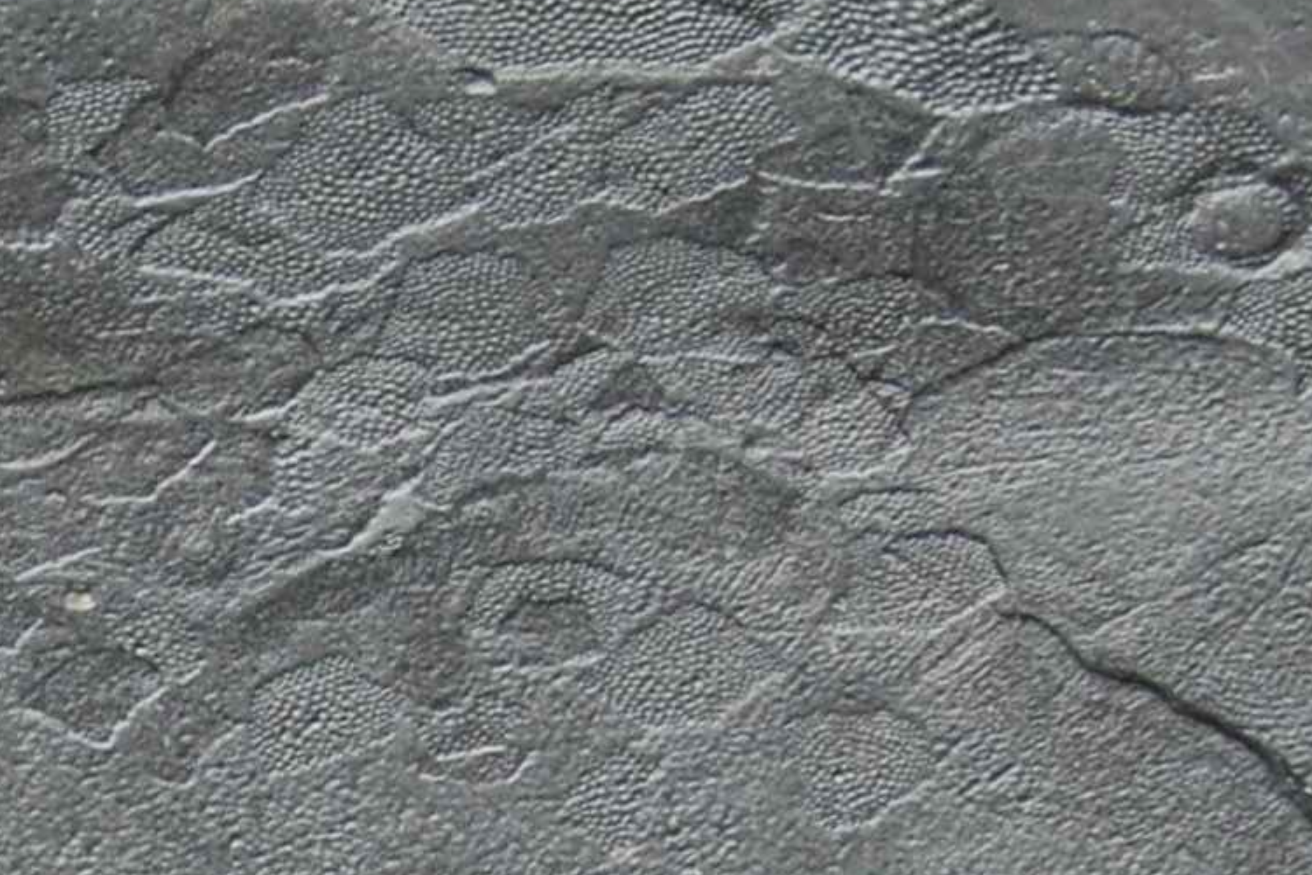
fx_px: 2405
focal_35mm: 66
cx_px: 182
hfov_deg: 29.5
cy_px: 371
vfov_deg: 20.6
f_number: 2.8
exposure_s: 1/60
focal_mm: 22
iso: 400
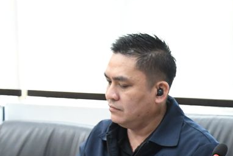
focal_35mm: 177
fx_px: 1146
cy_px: 142
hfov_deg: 11.3
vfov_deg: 7.7
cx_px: 298
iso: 3200
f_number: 5.6
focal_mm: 44
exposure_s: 1/125
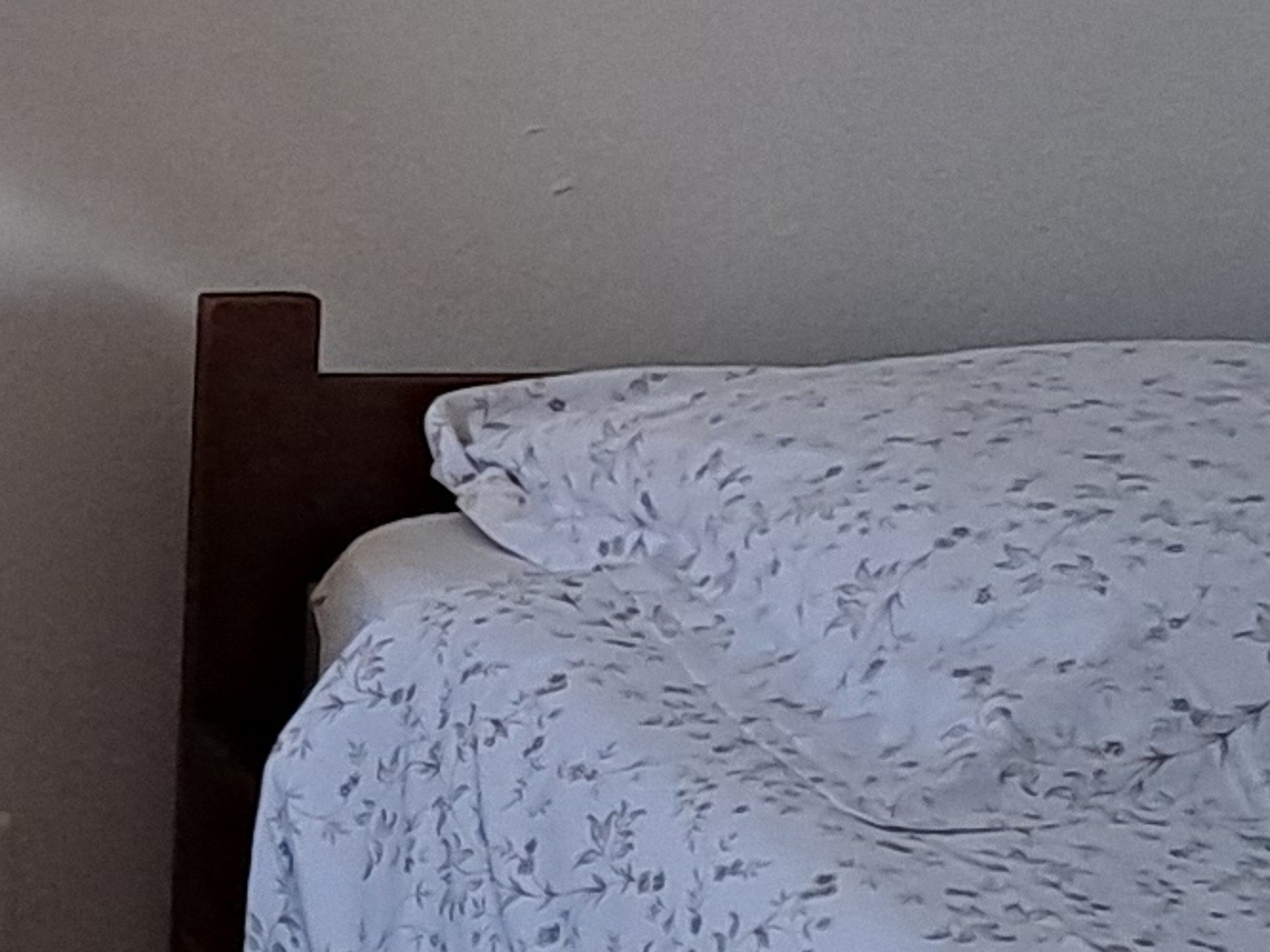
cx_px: -301
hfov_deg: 12.8
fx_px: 5502
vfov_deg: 9.8
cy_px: 70
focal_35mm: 150
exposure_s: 1/50
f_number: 1.8
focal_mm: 4.65
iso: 125
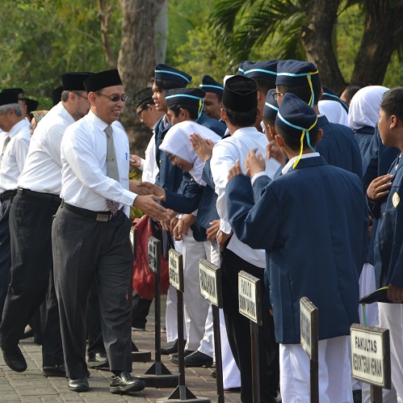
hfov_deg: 8.1
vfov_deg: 8.2
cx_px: 115
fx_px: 2828
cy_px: 203
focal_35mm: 215
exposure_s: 1/125
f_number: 5.6
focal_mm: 105
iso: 100
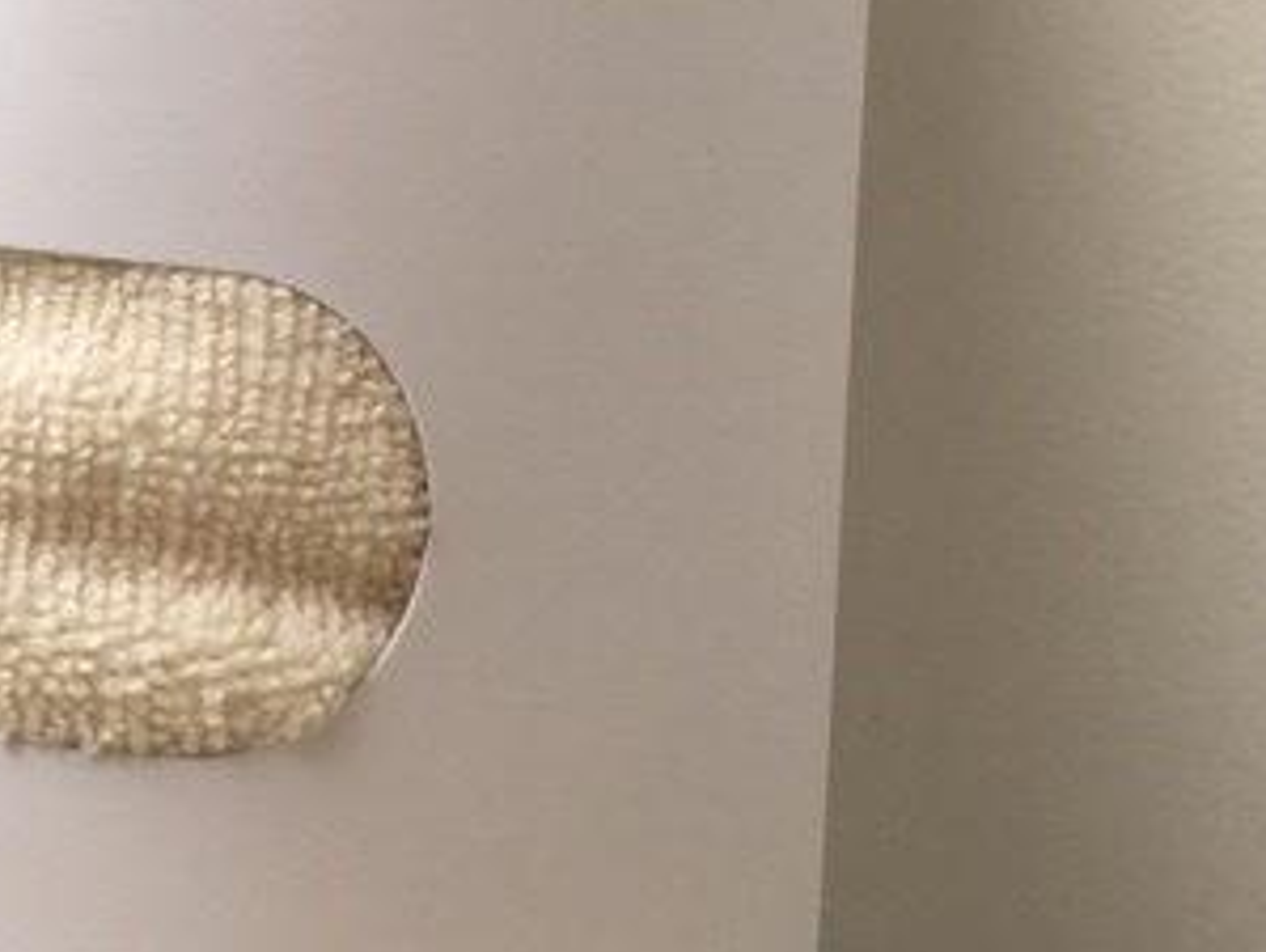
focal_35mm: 62
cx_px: 436
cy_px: 38
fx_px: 2270
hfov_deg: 31.0
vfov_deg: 22.9
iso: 32
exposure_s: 1/60
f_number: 2.2
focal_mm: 4.2
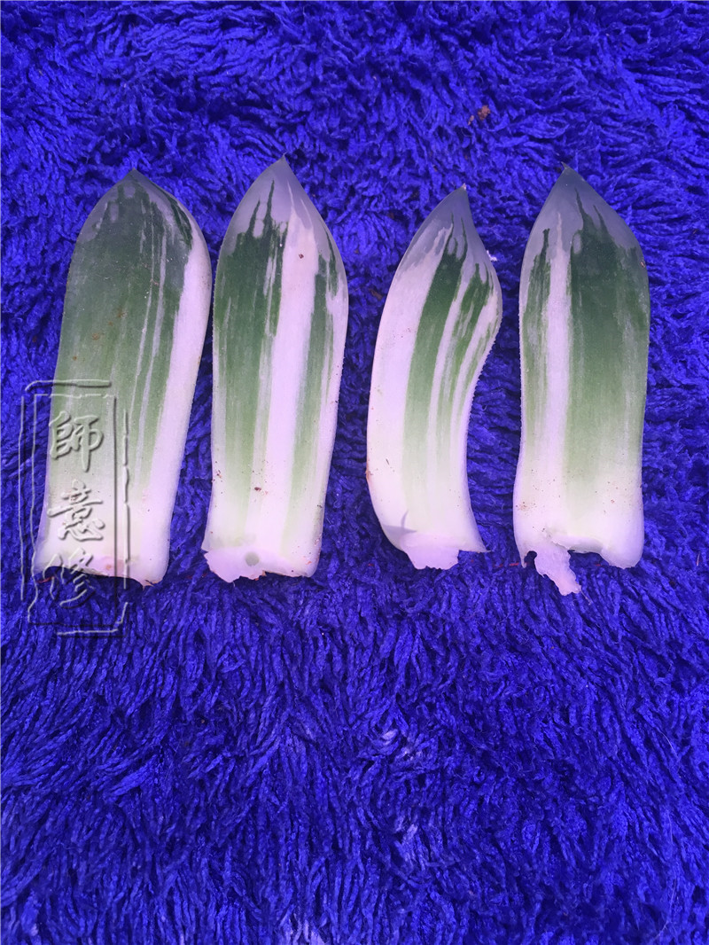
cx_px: 354
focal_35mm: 29
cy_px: 472
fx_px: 792
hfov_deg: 48.2
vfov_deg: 61.6
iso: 25
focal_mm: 4.15
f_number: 2.2
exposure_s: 1/33
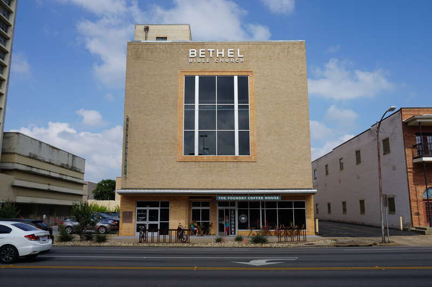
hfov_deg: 61.9
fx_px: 360
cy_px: 144
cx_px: 216
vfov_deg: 43.6
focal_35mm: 30
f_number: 11
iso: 100
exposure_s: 1/200
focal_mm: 20
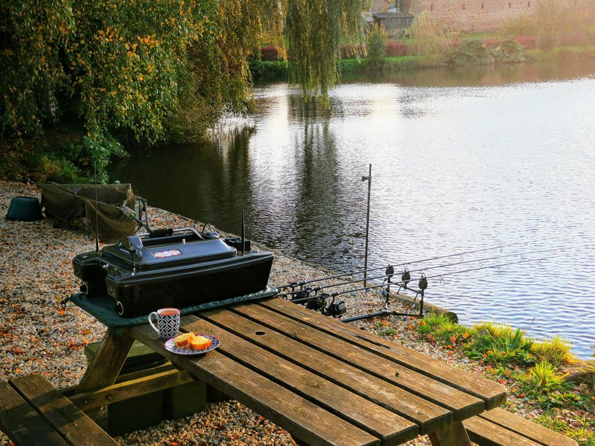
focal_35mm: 41
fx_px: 705
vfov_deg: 35.1
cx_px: 298
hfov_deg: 45.8
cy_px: 223
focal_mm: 5.58
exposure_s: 1/568
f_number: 1.8
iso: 50
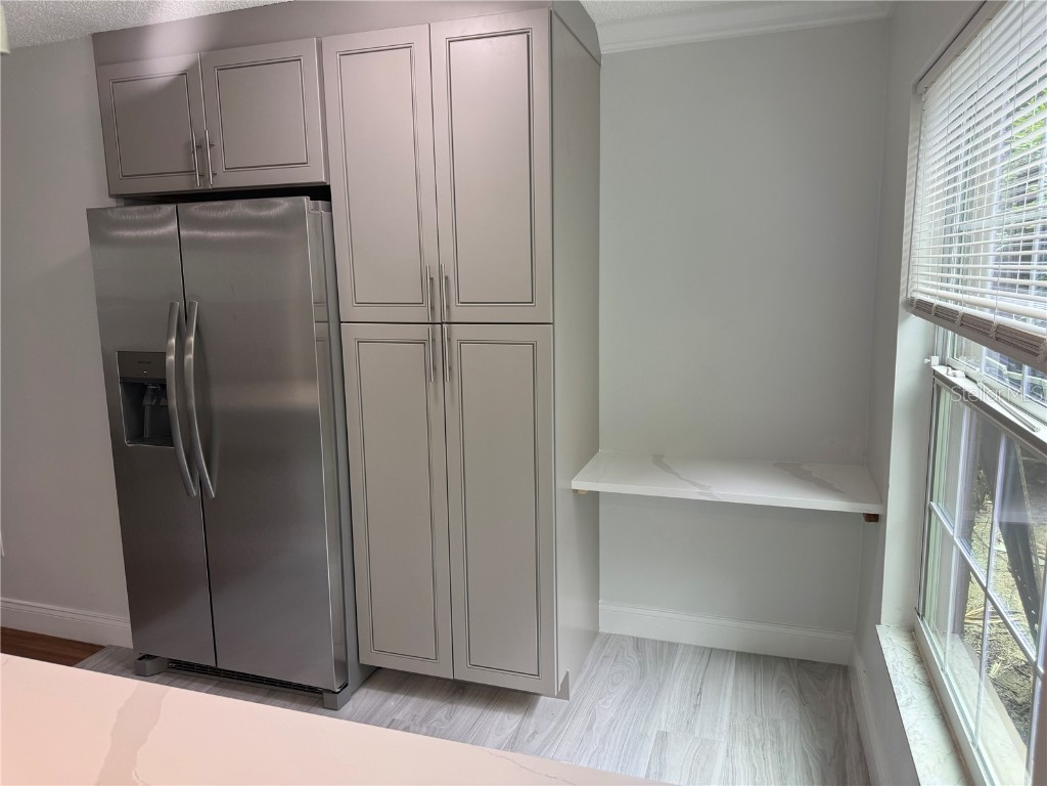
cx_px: 524
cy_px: 393
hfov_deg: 71.6
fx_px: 726
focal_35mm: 24
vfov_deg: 56.8
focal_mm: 6.76
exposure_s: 1/120
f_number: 1.78
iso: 125
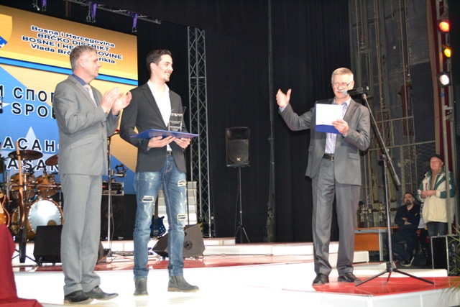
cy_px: 154
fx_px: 652
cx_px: 230
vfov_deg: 26.5
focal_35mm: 51
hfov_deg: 38.9
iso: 2500
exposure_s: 1/60
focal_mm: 34
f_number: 5
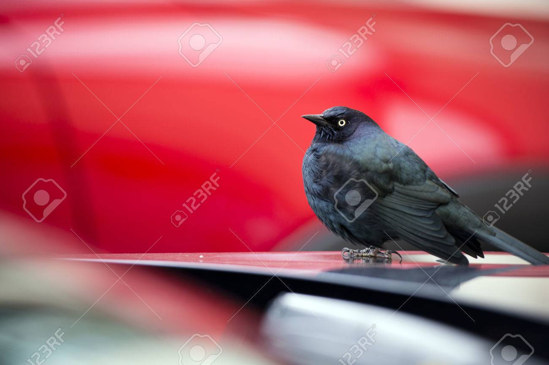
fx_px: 3064
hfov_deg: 10.2
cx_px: 274
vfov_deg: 6.8
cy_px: 183
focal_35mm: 201
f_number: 2.8
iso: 200
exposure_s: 1/250
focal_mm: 200
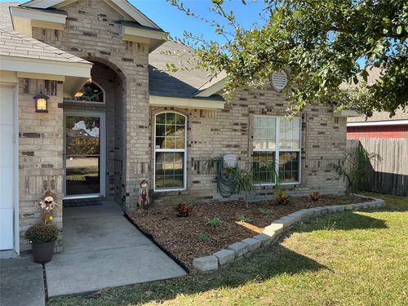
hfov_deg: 63.4
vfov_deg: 49.7
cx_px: 204
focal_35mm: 28
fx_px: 330
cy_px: 153
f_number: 1.8
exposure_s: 1/406
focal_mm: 3
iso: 25
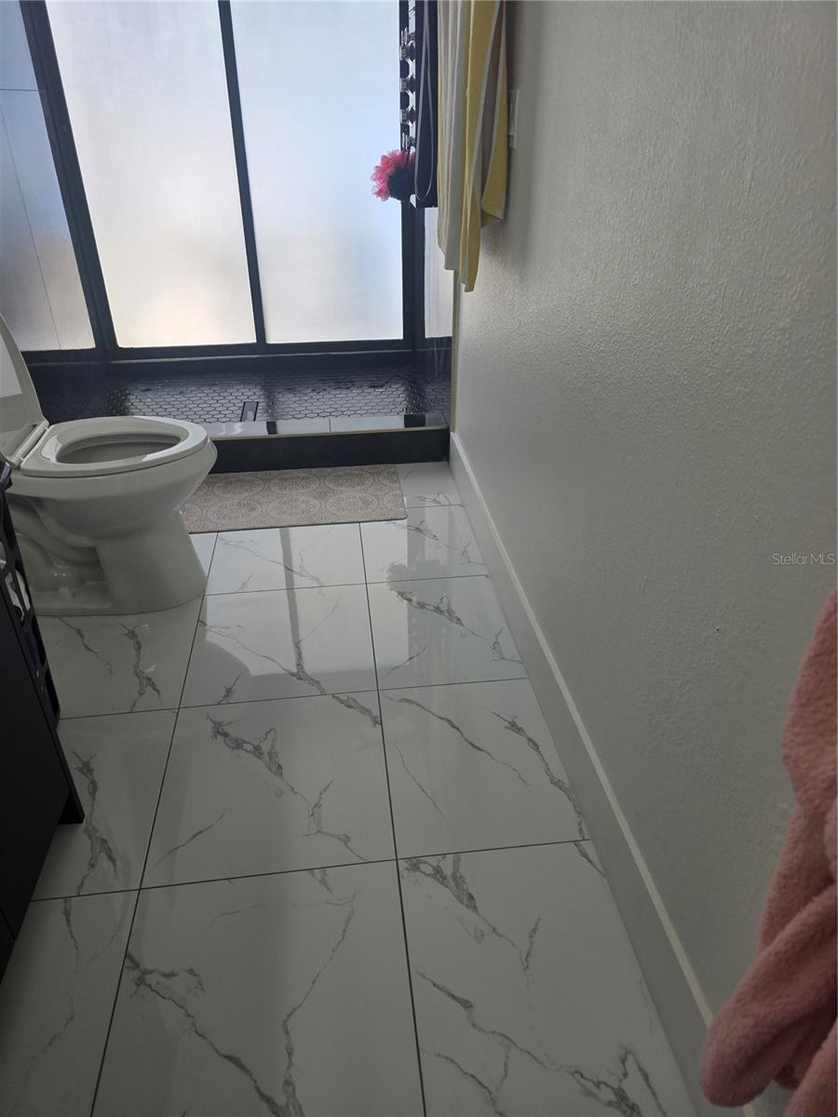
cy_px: 558
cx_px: 419
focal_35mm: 23
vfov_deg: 73.9
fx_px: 742
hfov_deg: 58.9
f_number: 1.7
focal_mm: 6.3
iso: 25
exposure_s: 1/120
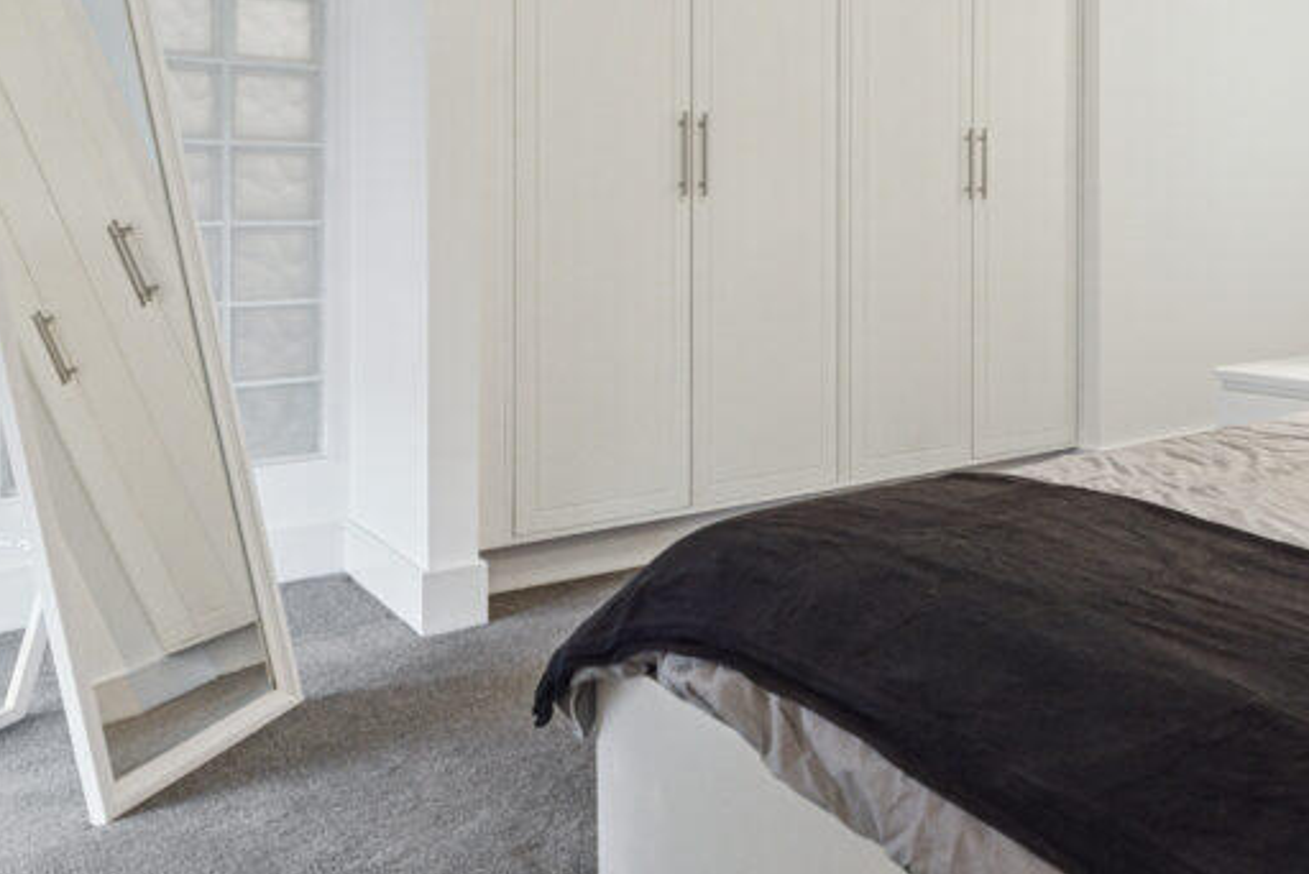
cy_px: 213
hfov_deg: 50.5
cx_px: 1186
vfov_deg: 38.9
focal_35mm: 33
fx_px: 1201
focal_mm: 11
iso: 1000
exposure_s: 1/30
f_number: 5
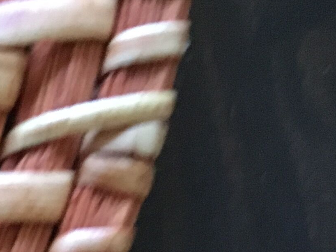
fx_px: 1388
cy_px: 561
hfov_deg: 11.3
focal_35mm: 143
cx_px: -489
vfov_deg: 9.5
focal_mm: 4.15
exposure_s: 1/20
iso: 200
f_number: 2.2
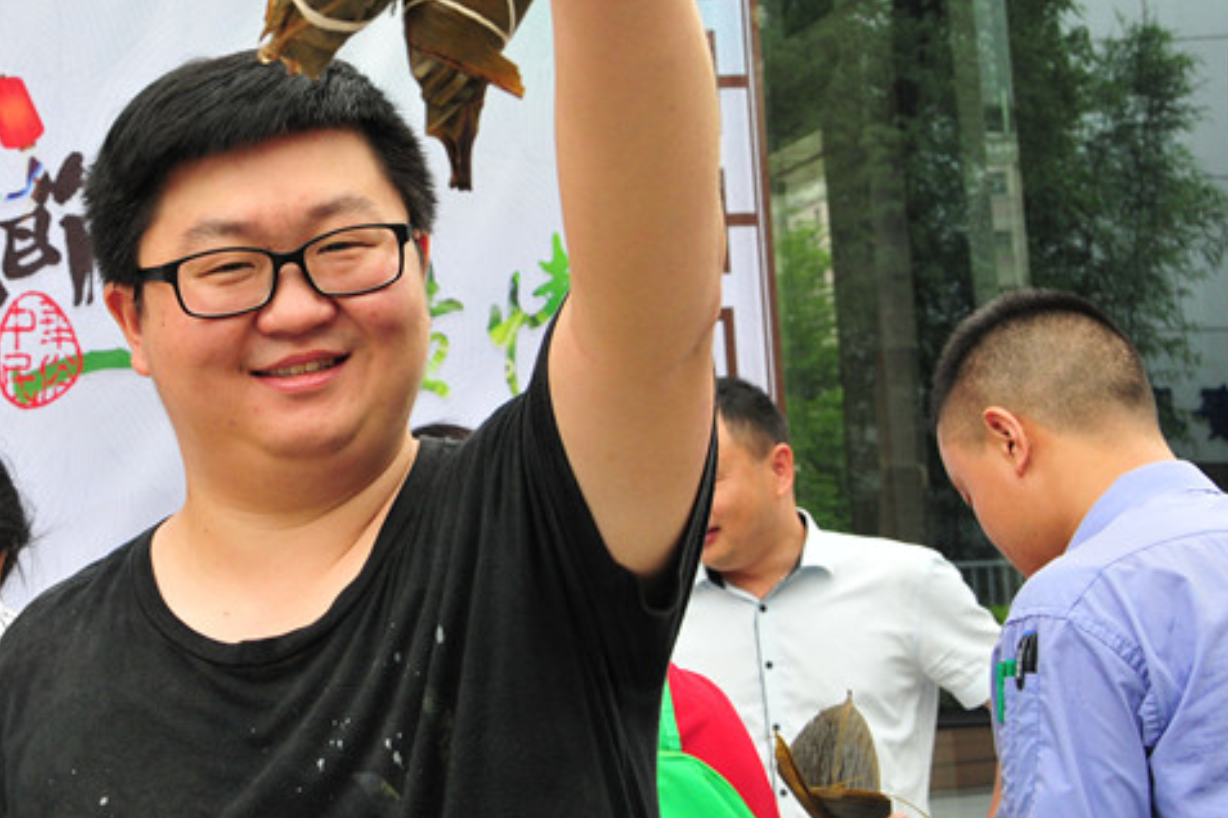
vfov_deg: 19.9
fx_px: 2314
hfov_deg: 29.1
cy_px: 228
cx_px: 257
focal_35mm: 68
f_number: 8
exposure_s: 1/250
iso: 500
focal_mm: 27
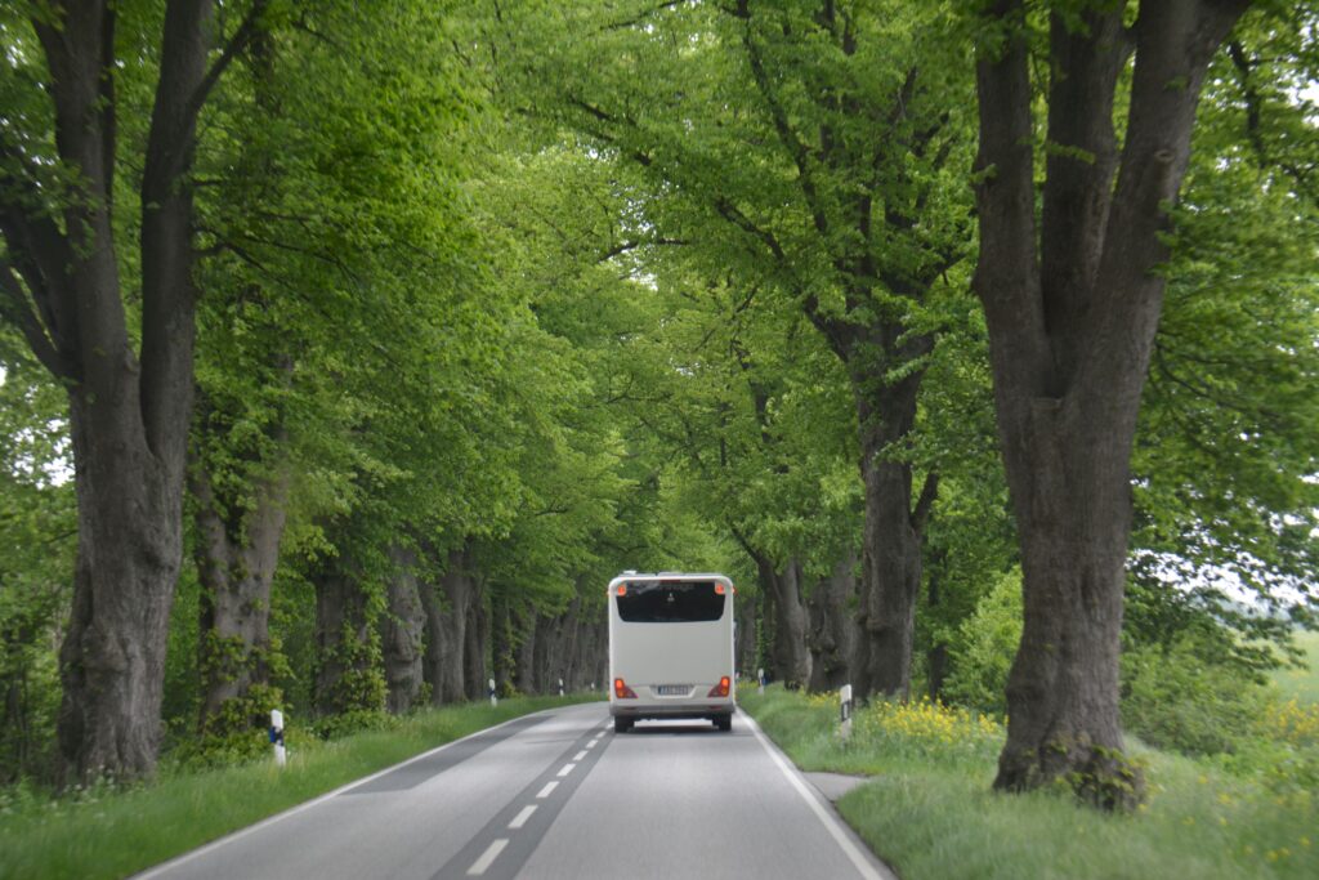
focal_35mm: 90
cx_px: 660
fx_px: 3298
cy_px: 440
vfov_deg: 15.2
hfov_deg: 22.6
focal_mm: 60
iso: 400
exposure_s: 1/100
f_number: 5.3
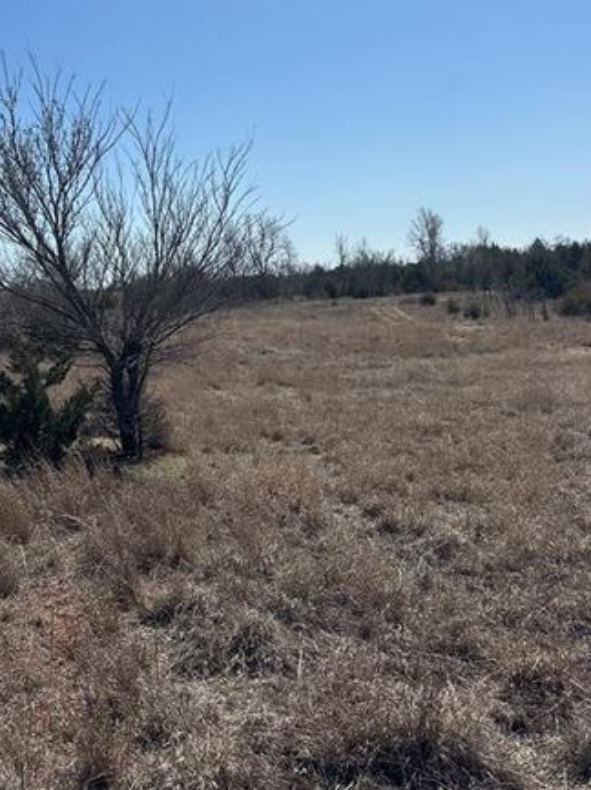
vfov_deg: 49.1
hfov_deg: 38.2
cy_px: 247
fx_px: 844
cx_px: 193
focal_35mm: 37
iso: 80
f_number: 1.78
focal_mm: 6.86
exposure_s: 1/7576
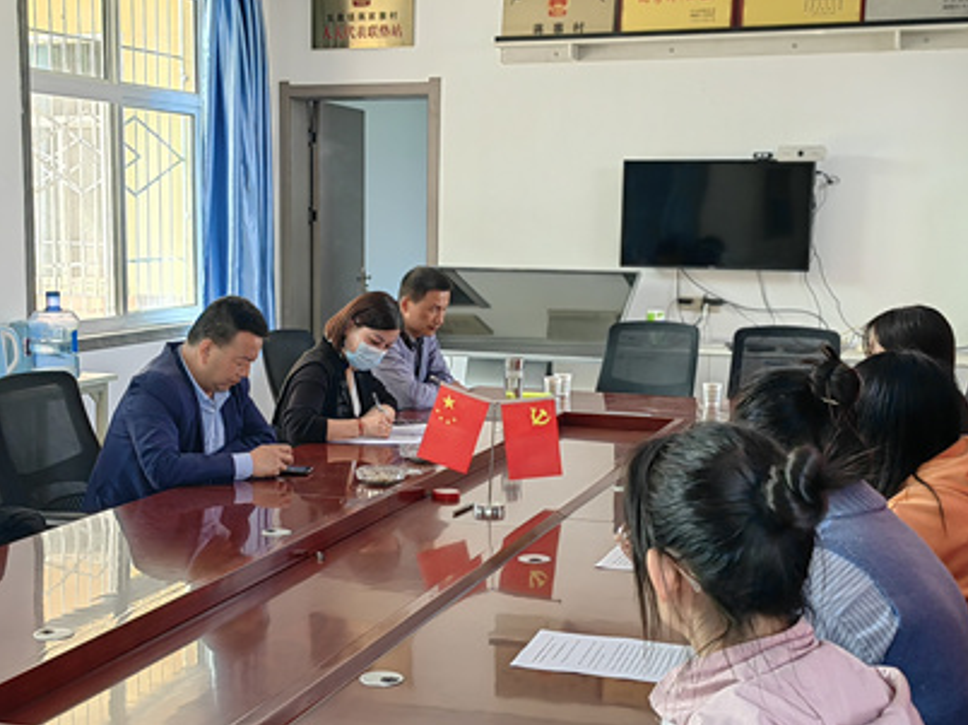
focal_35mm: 51
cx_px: 402
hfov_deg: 37.4
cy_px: 430
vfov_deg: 28.5
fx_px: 1425
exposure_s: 1/157
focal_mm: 5.54
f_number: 1.8
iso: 50
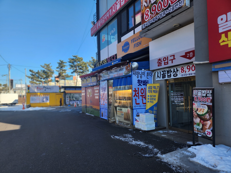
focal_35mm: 23
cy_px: 86
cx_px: 116
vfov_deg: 58.9
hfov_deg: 73.9
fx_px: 153
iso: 20
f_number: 1.8
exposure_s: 1/726
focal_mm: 5.4
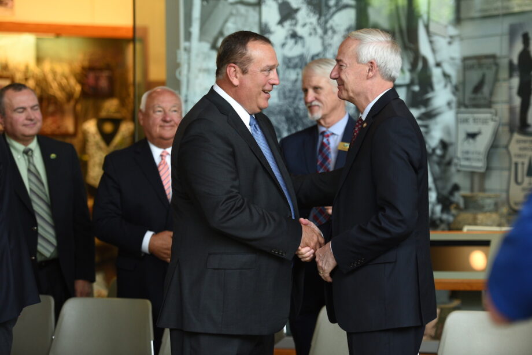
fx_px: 1627
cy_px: 178
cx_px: 266
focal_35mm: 110
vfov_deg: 12.5
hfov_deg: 18.6
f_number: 3.2
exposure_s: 1/320
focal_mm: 110
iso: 1000
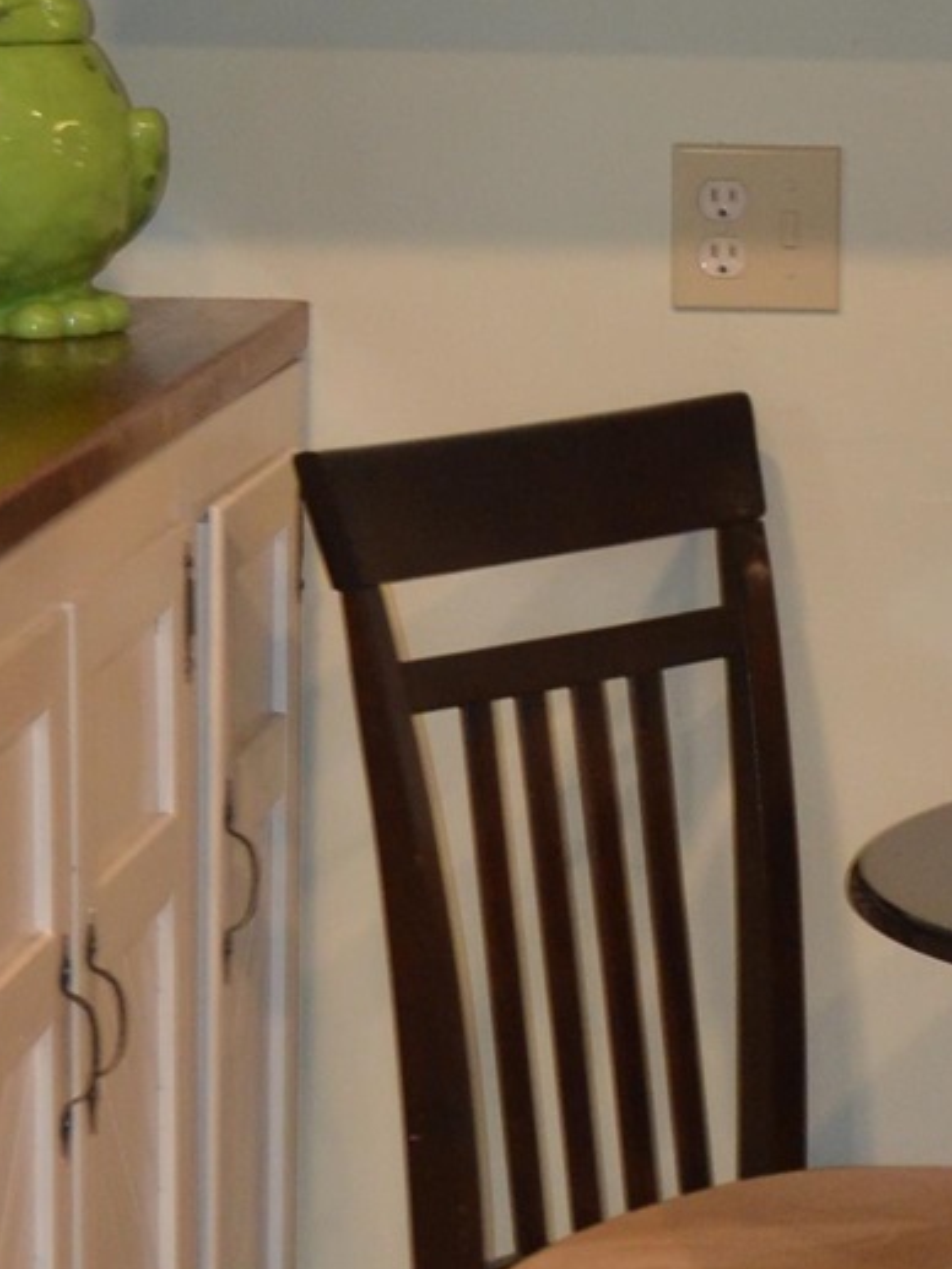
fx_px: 6121
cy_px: 113
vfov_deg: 11.7
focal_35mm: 167
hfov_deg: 8.7
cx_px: 1453
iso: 500
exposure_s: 1/60
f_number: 4.2
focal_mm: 26
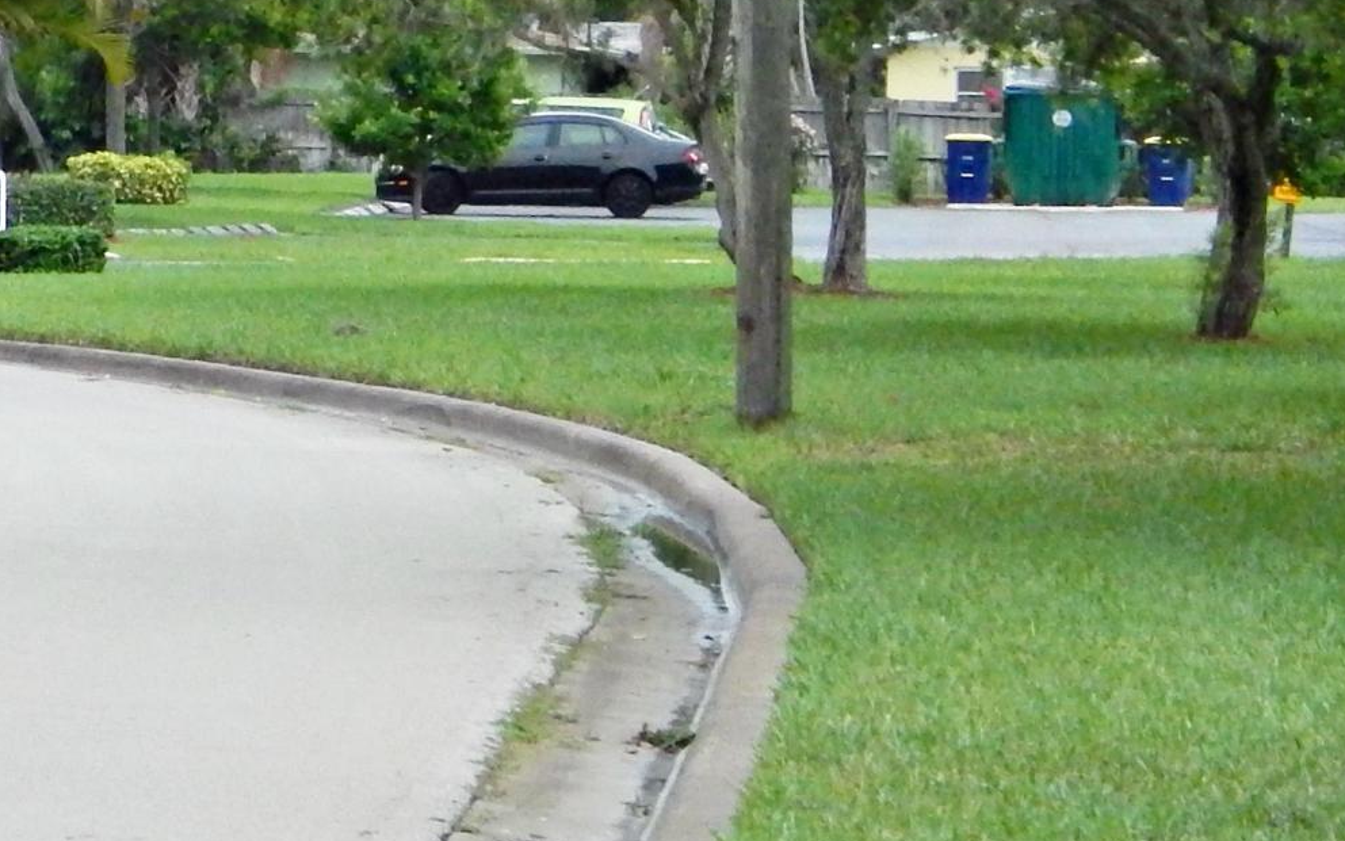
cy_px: 98
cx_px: -596
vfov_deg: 4.4
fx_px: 11035
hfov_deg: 6.9
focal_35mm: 301
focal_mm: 16.6
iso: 400
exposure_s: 1/500
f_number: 8.8
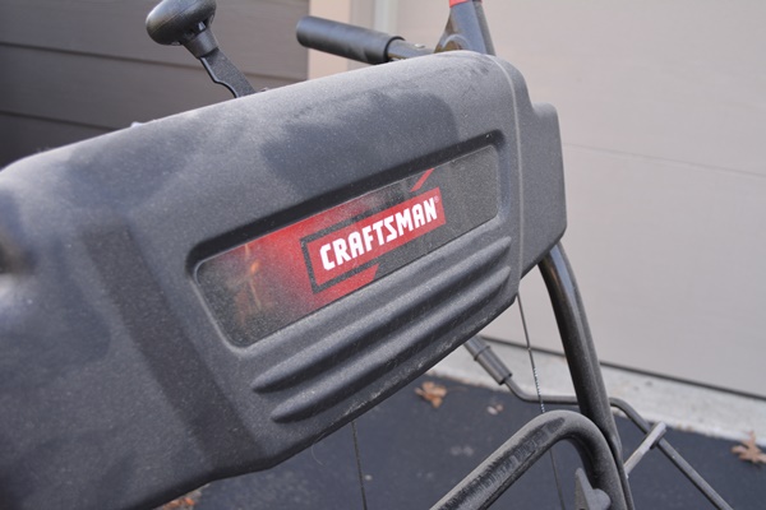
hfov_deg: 53.1
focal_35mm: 36
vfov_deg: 36.9
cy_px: 255
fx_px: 766
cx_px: 383
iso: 400
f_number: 5
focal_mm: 24
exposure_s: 1/100
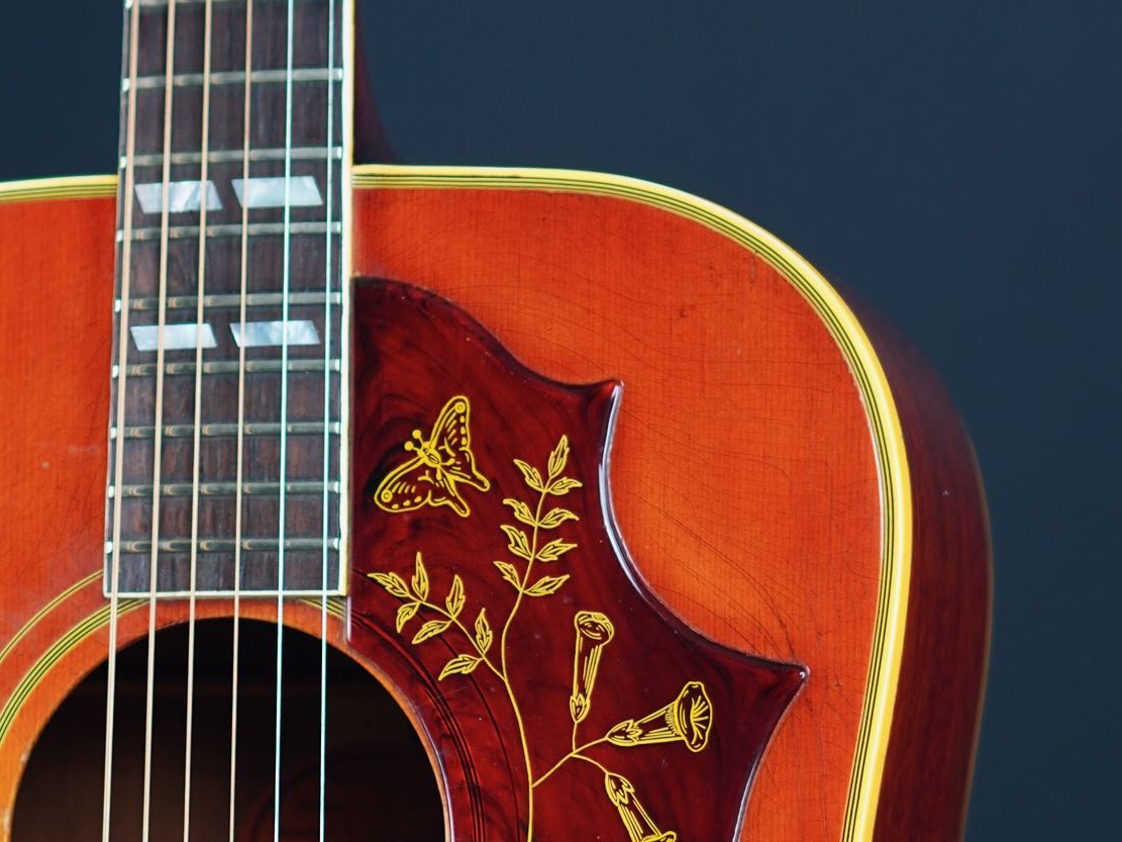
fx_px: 4417
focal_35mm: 136
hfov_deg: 14.4
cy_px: 1001
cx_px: 302
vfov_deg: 10.7
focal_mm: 35
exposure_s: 1/60
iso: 100
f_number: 2
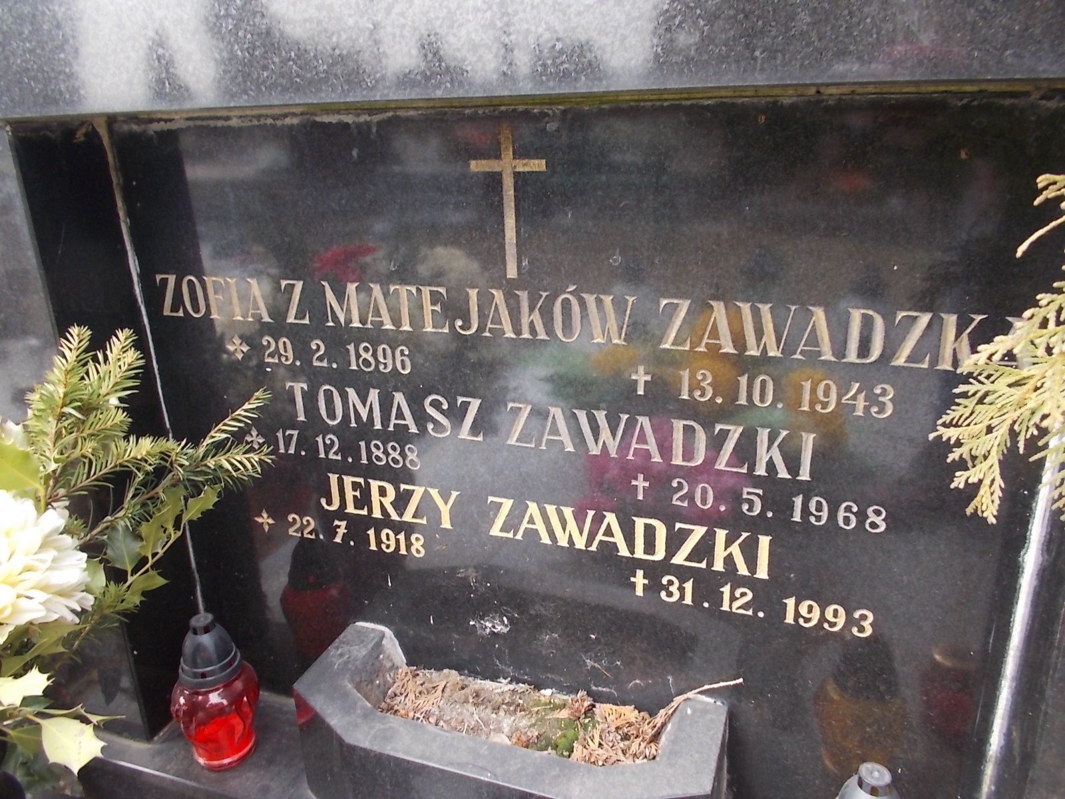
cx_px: 532
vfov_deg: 53.1
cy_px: 400
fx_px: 800
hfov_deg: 67.3
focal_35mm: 26
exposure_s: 1/80
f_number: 3.2
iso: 80
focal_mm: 4.6
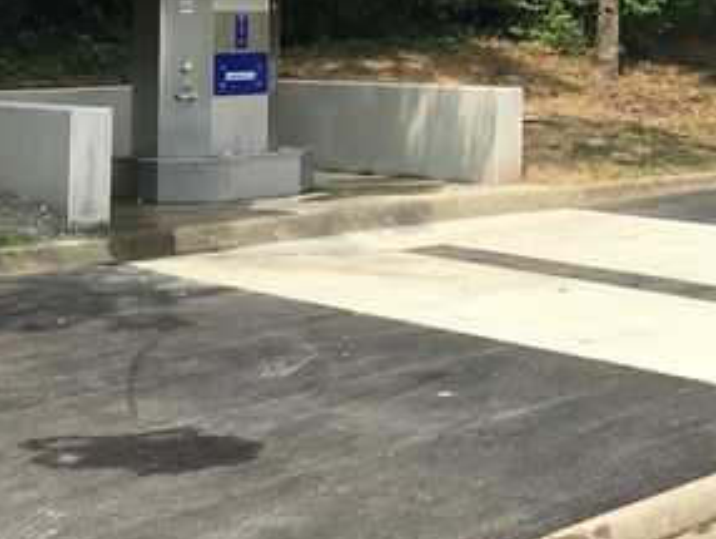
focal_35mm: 81
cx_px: 819
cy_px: -55
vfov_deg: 17.6
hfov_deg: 22.5
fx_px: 1677
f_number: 2.2
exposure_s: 1/1221
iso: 25
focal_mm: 4.15
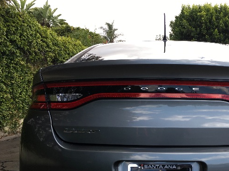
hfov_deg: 42.7
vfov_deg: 33.2
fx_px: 284
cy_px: 120
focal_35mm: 43
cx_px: 167
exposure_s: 1/258
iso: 25
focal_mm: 4.15
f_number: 2.2
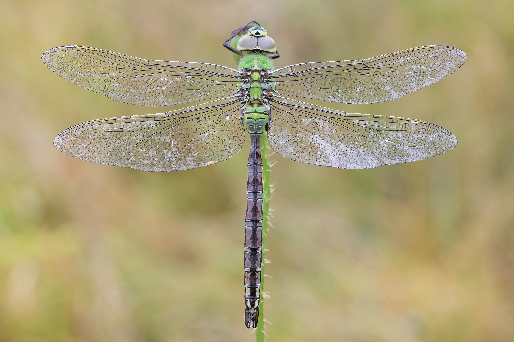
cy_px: 171
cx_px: 257
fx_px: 2139
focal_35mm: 150
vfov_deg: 9.1
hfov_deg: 13.7
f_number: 11
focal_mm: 100
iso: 200
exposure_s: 1/13
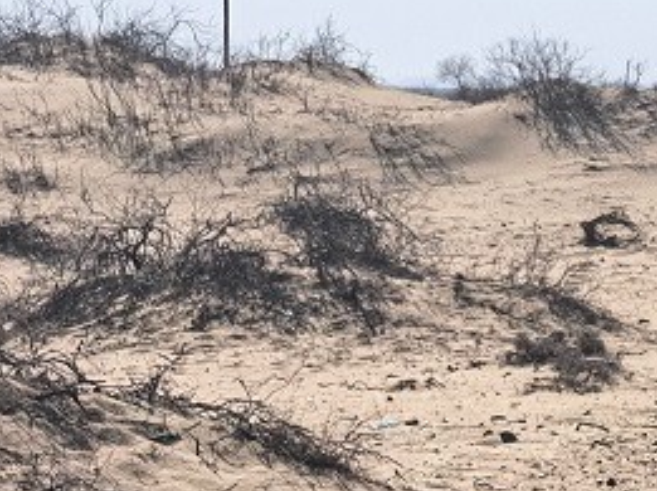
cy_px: 672
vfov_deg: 8.3
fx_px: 3317
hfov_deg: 10.2
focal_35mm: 175
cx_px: 1457
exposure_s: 1/3891
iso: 50
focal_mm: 5.75
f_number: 2
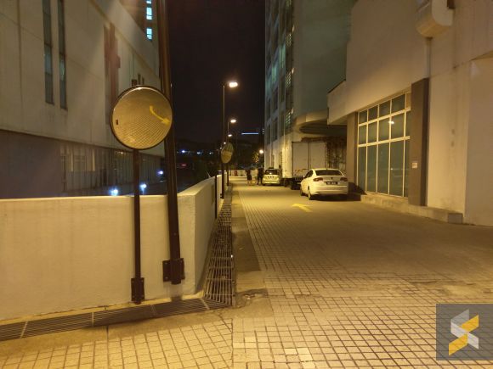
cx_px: 246
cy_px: 184
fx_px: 370
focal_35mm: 26
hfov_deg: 67.3
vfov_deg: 53.1
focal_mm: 4.58
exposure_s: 1/13
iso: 640
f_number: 1.8
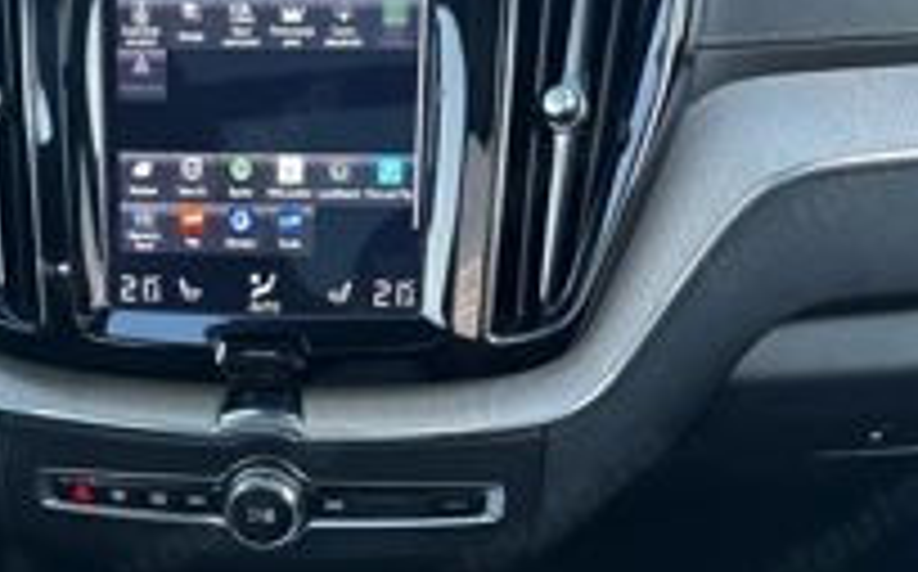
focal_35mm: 50
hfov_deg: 39.8
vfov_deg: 24.4
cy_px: 595
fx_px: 1250
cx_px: 302
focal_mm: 6.86
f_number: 1.78
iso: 250
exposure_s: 1/60
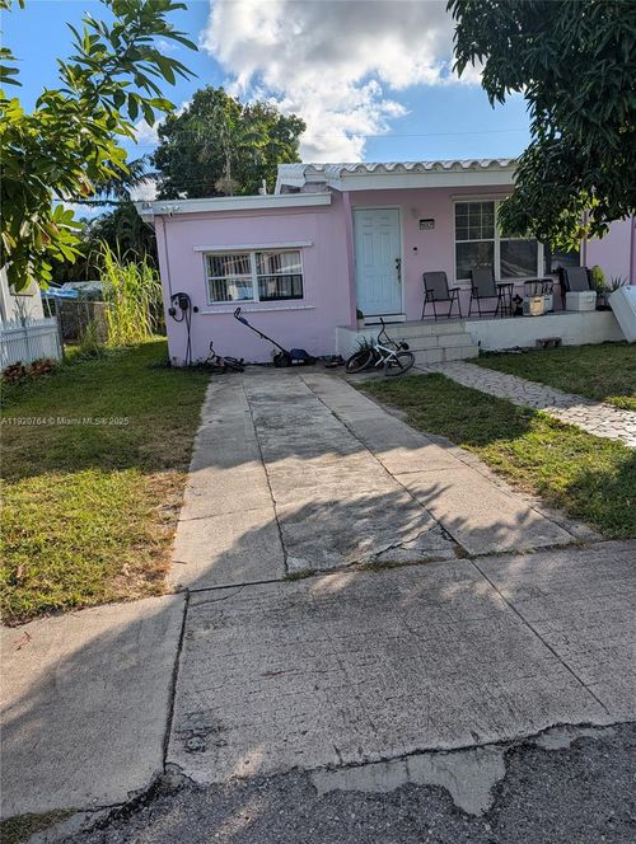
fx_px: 586
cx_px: 318
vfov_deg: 71.5
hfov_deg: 56.9
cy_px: 422
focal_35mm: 24
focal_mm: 6.9
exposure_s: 1/1923
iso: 22
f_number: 1.68
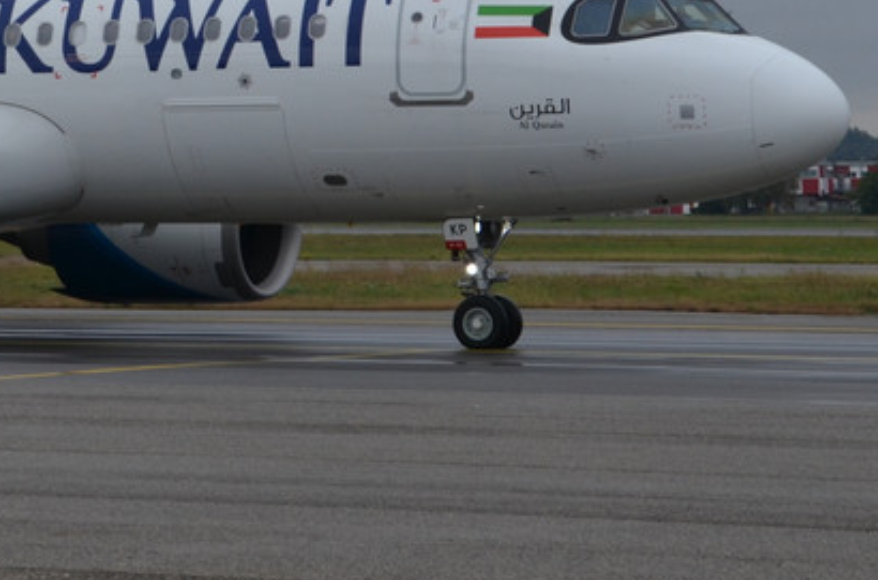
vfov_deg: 8.1
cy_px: -58
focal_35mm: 168
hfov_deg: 12.1
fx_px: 4086
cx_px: -21
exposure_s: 1/250
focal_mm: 38
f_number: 8
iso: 250
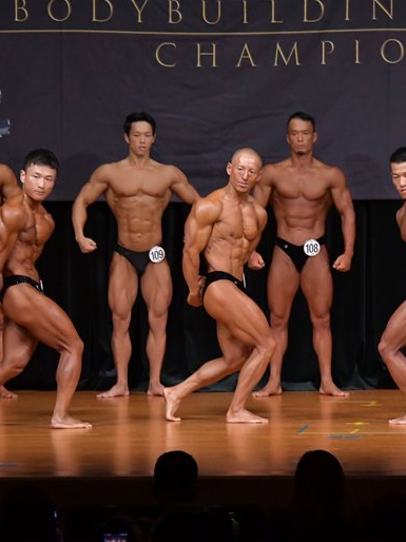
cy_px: 271
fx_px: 4241
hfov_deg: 5.5
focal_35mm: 271
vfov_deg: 7.3
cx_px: 313
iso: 4000
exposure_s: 1/400
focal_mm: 125
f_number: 5.6
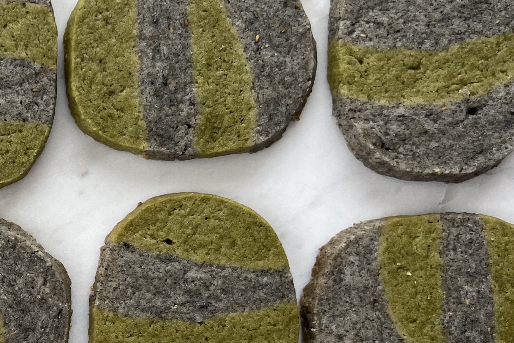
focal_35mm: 63
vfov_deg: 21.5
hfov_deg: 28.6
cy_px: 206
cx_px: -65
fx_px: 899
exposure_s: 1/114
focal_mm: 5.1
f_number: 1.6
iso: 125
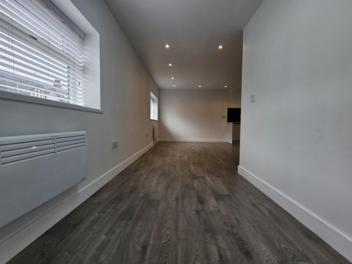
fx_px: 132
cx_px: 176
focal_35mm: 13
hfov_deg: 106.2
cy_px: 132
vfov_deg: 89.9
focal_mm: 2.2
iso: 50
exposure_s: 1/104
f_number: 2.2
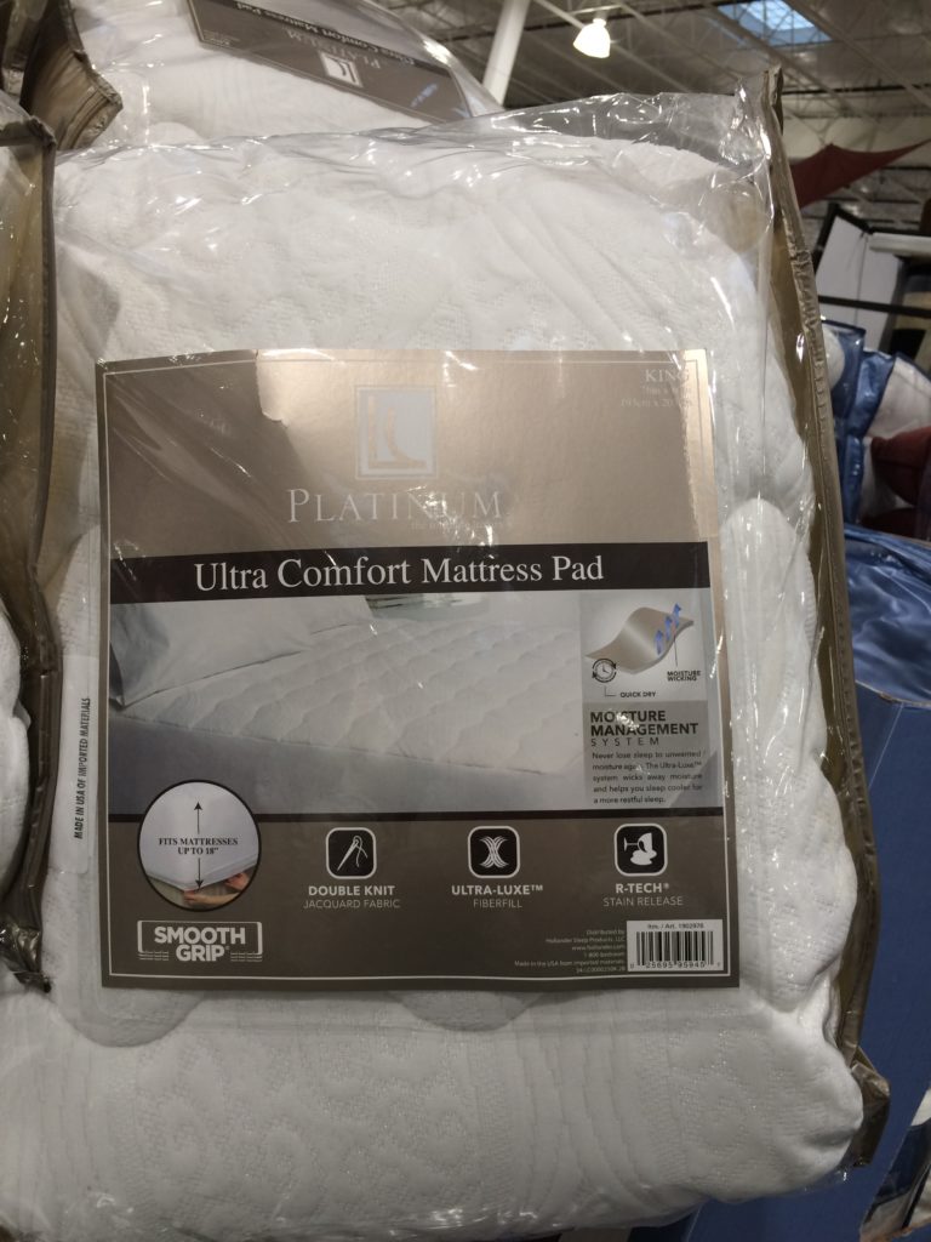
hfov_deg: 48.2
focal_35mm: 29
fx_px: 1040
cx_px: 466
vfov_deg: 61.7
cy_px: 621
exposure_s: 1/30
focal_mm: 4.15
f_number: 2.2
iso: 50
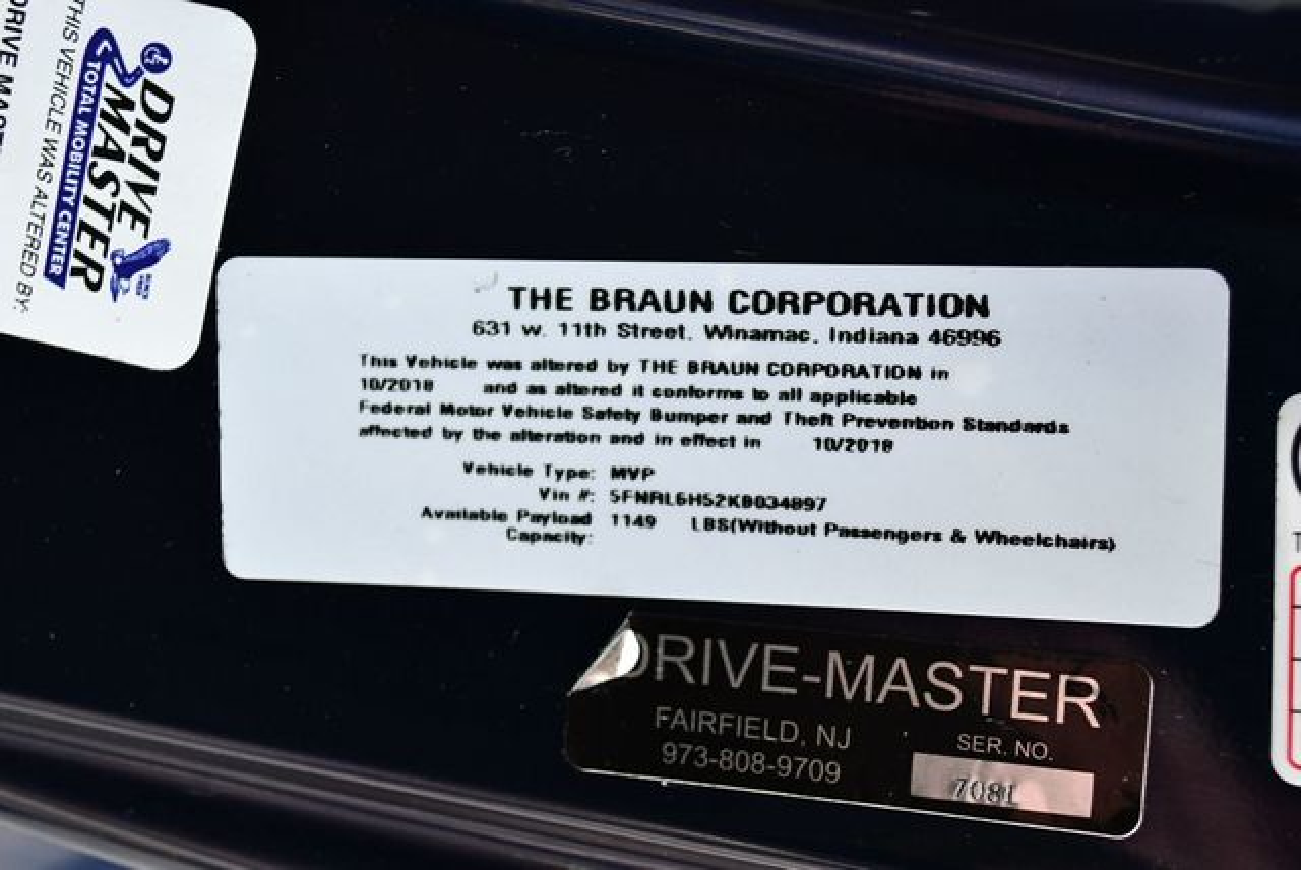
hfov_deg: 38.2
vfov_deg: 26.0
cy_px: 435
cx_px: 650
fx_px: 1881
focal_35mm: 52
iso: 800
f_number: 4.2
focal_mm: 26
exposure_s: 1/160
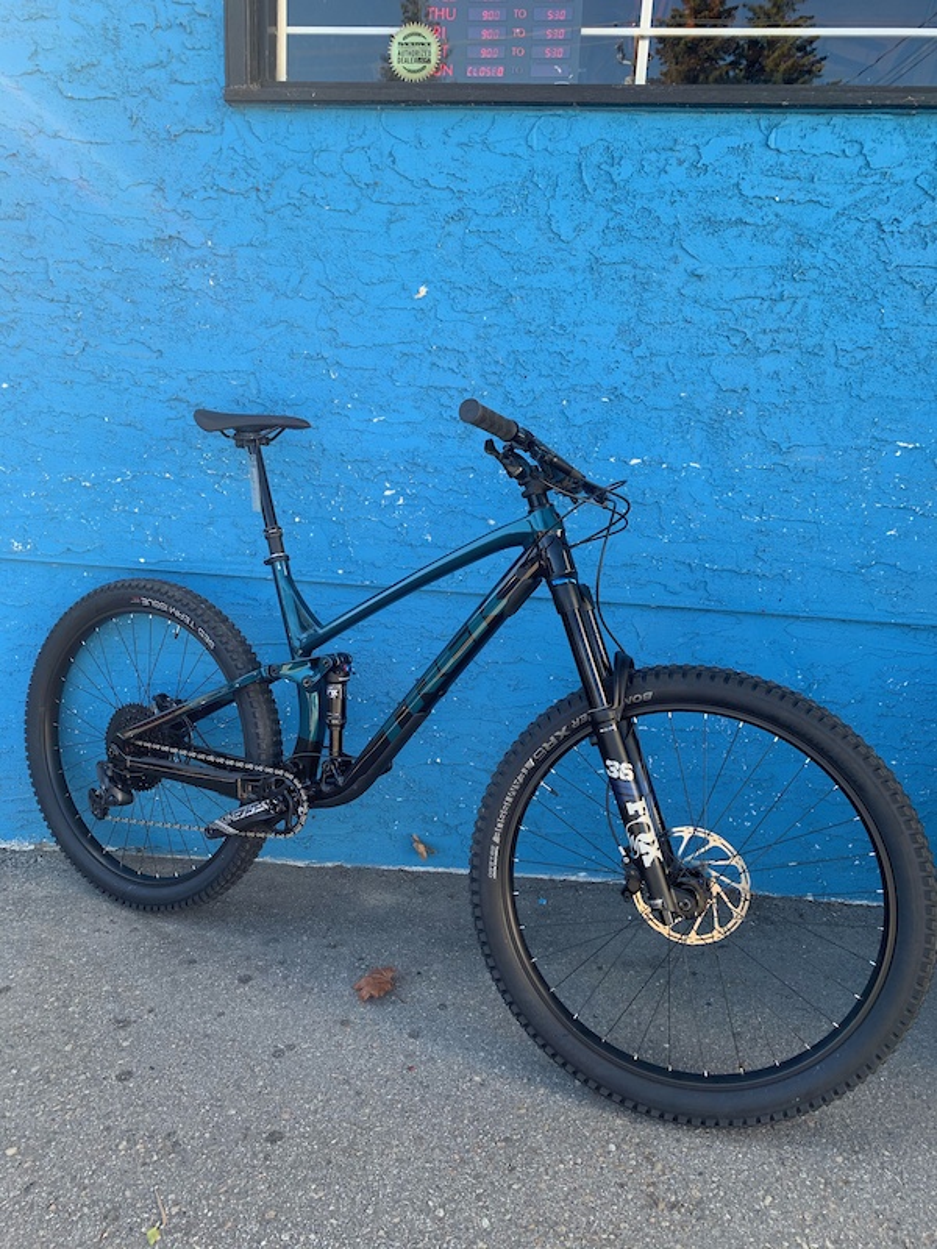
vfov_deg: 67.3
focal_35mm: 26
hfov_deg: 53.1
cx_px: 468
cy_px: 624
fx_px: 938
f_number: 1.8
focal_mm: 4.25
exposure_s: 1/167
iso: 25
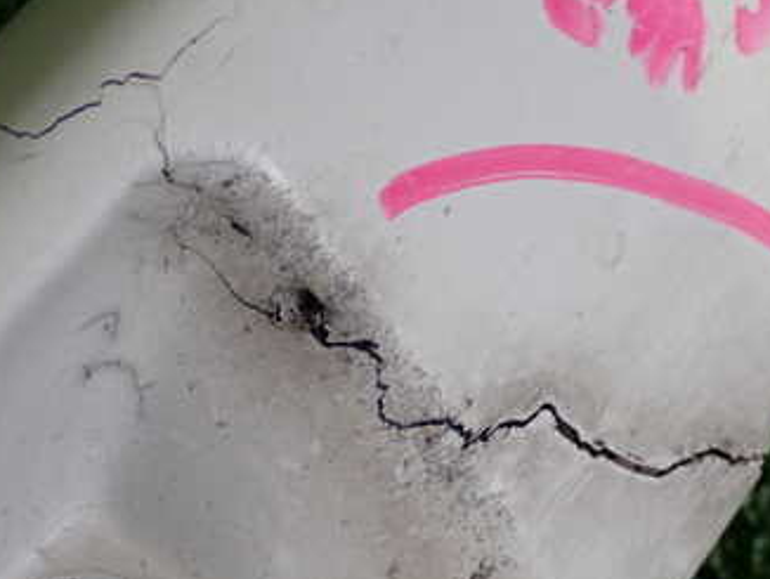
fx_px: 2538
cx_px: 413
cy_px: 390
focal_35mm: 114
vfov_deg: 13.0
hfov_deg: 17.3
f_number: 3.6
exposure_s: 1/60
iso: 200
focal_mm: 11.09
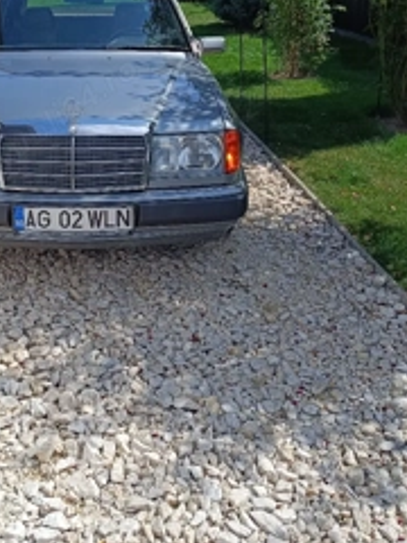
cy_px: 143
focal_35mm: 40
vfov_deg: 45.3
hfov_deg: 35.3
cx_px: 109
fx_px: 627
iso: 55
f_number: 1.88
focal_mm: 5.59
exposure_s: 1/1429
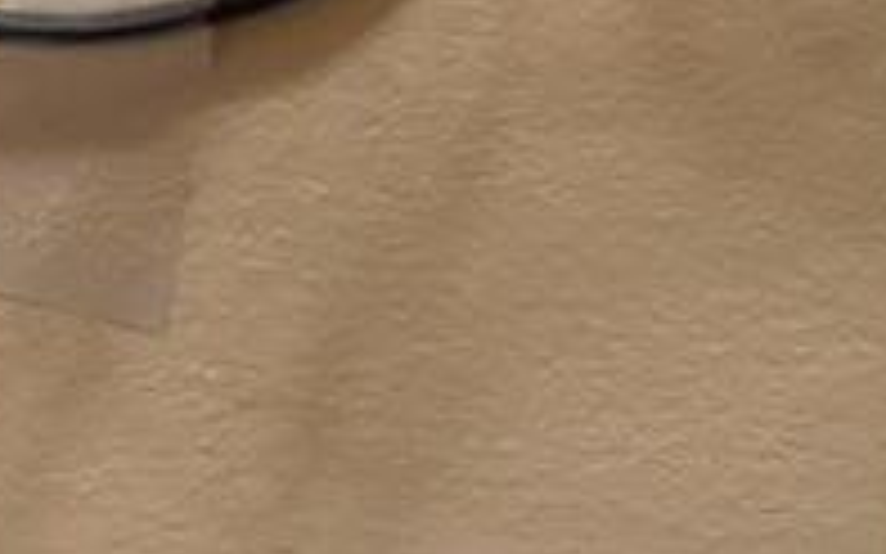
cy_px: -732
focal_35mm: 107
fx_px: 2583
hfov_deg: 16.4
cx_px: 1579
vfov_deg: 10.6
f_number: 1.8
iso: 500
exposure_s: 1/40
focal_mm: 4.25
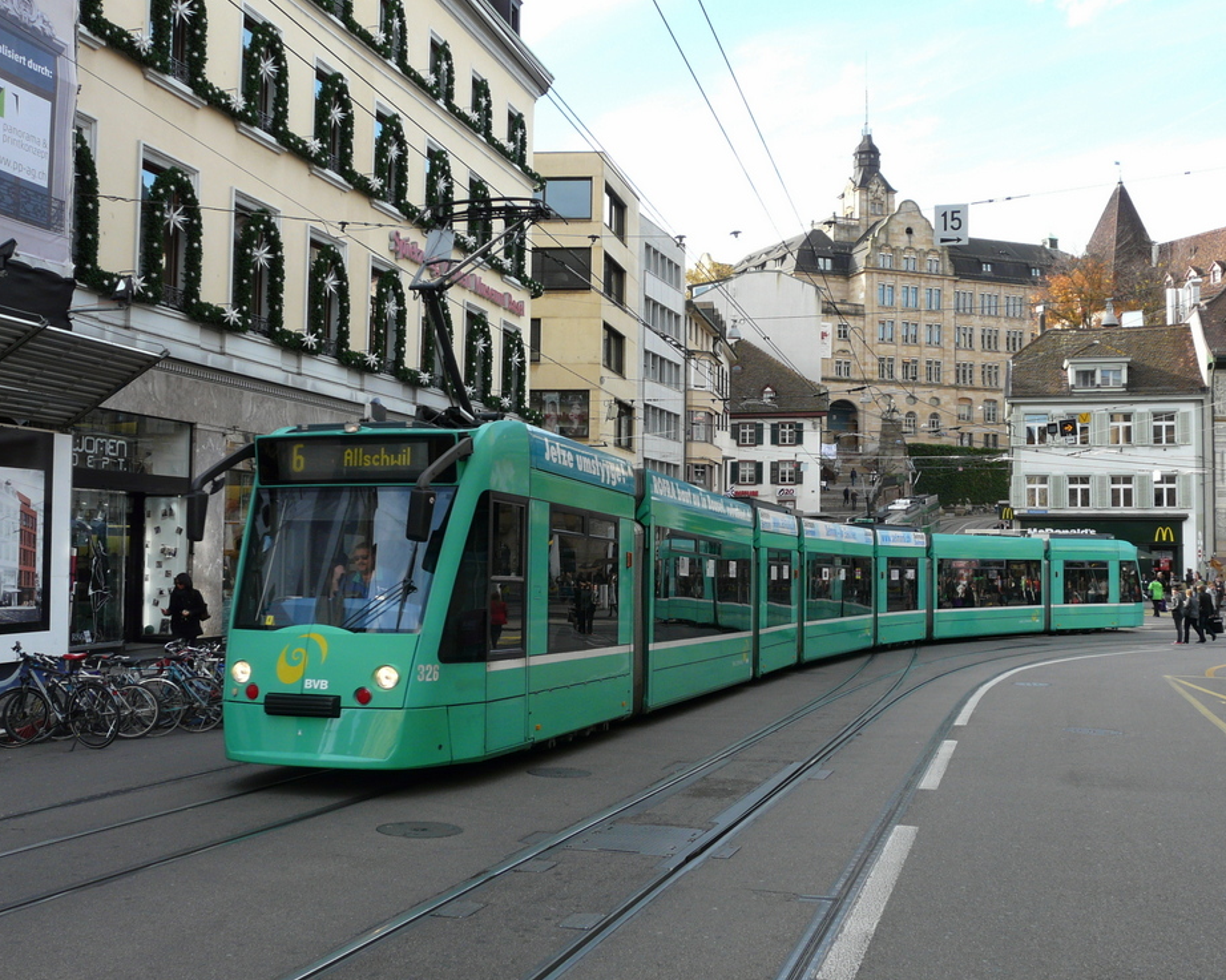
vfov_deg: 41.1
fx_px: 1306
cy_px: 485
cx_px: 646
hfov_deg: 50.3
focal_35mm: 36
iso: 100
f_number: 4
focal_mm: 5.6
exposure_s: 1/160
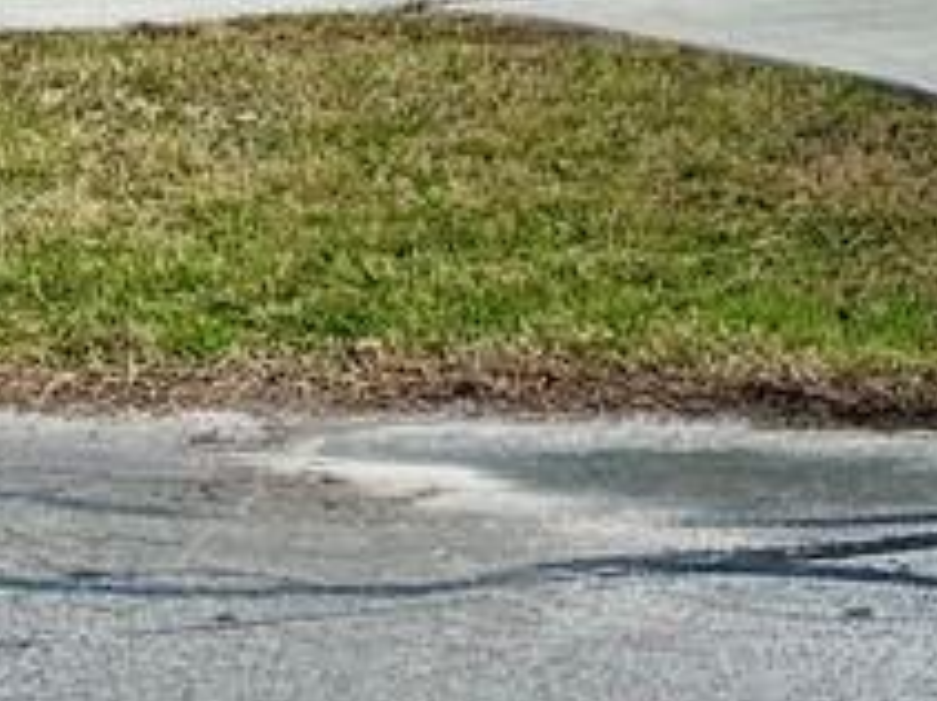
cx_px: 964
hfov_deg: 10.8
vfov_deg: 7.8
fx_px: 4924
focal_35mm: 182
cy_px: -750
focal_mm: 6.76
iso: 100
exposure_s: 1/4167
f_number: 1.78
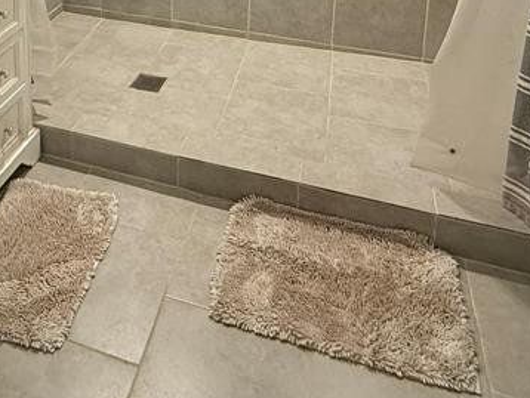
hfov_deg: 45.7
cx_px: 157
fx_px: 613
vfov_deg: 28.7
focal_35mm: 40
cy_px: -133
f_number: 2.2
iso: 250
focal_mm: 2.22
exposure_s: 1/60
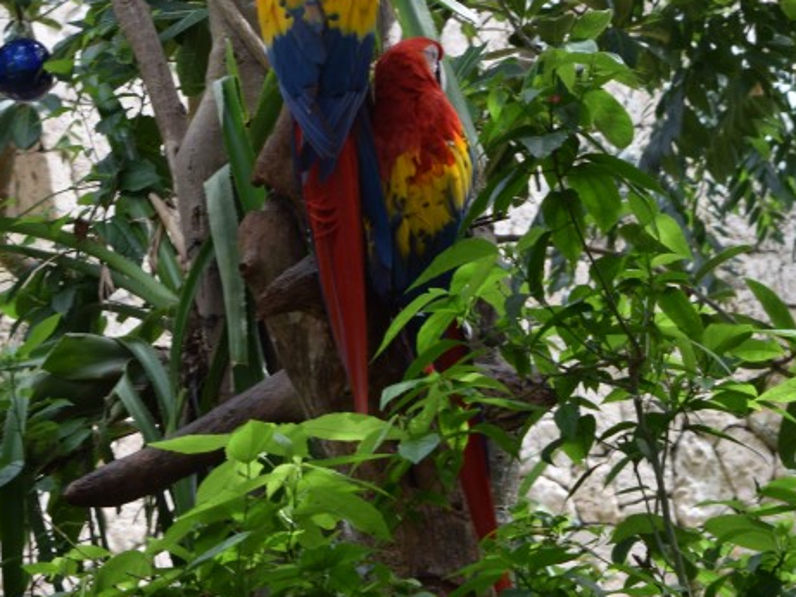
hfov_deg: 11.2
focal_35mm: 176
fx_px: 4050
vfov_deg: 8.4
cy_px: 100
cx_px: 430
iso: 400
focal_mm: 55
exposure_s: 1/250
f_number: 8
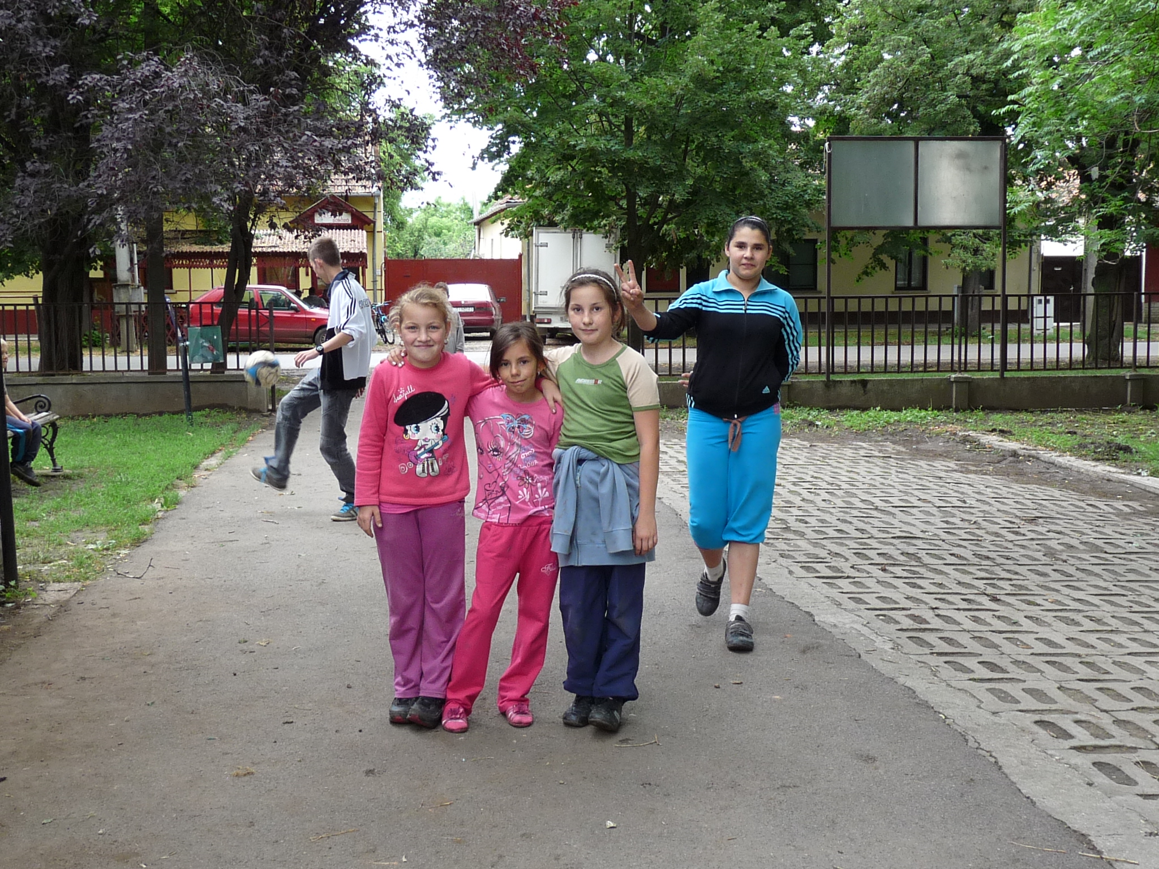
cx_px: 580
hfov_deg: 42.9
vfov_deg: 32.9
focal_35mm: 44
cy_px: 434
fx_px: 1473
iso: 100
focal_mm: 4.8
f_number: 2.8
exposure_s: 1/100
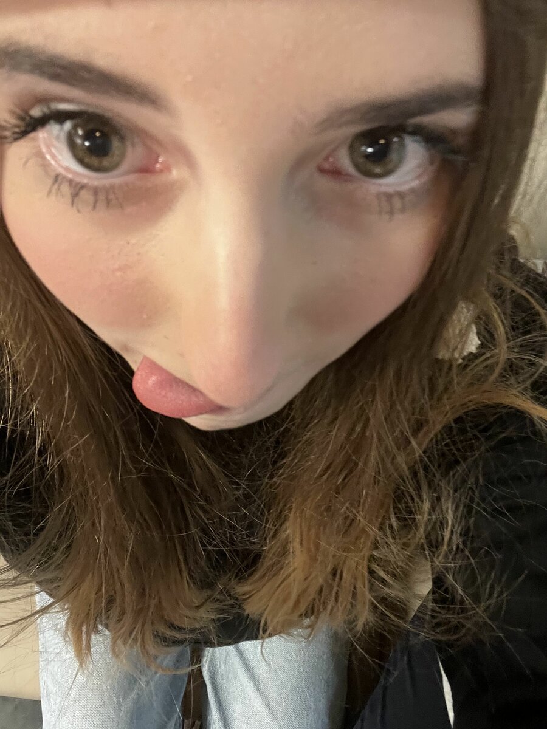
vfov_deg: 60.0
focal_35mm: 30
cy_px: 364
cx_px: 274
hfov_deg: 46.8
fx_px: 632
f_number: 2.2
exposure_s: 1/20
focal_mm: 2.71
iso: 320
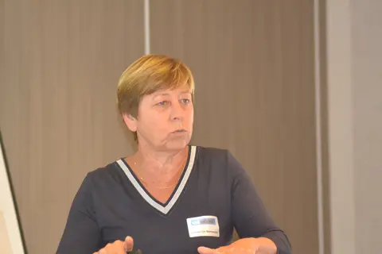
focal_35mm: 174
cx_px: 191
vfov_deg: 7.9
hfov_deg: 11.8
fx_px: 1846
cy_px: 127
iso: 3200
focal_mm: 116
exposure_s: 1/60
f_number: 4.2
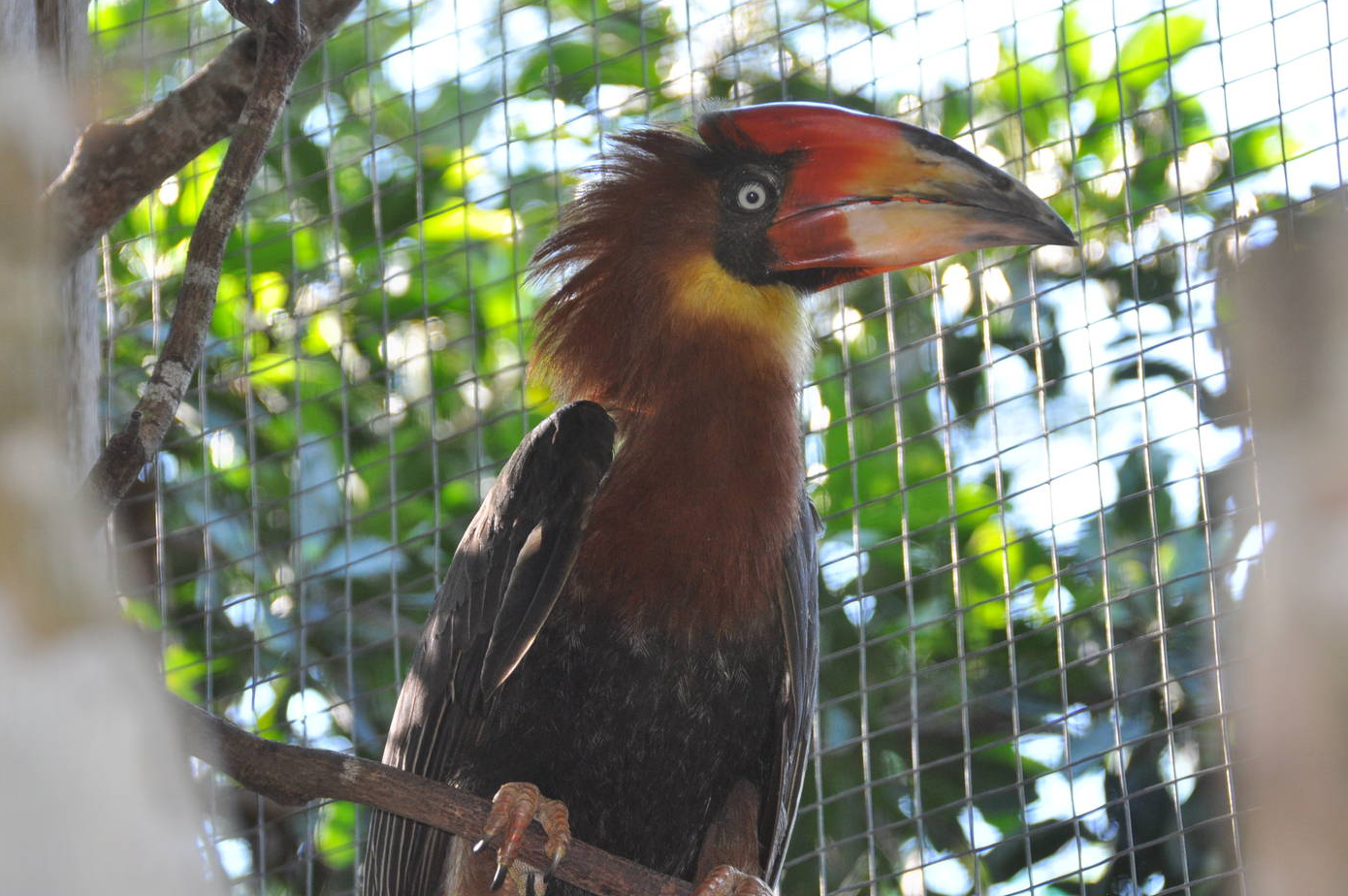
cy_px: 449
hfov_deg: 7.7
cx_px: 680
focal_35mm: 268
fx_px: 10010
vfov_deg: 5.1
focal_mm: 155
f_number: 5.6
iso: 560
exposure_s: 1/125
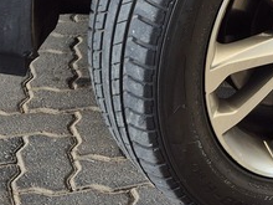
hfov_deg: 18.2
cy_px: -154
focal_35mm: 107
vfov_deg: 12.7
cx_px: 230
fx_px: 844
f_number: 1.8
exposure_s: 1/180
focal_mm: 5.4
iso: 25
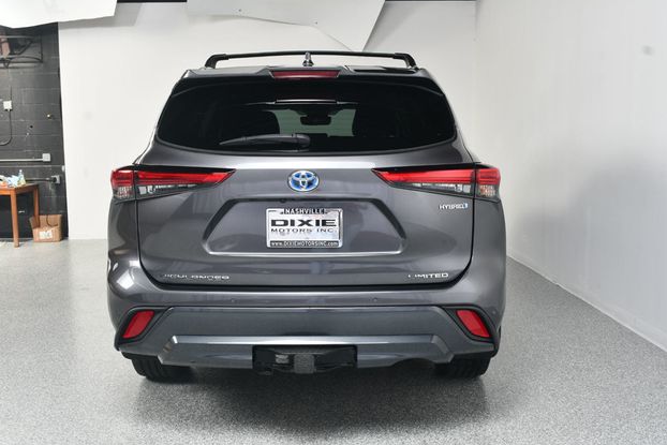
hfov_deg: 51.9
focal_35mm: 37
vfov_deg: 36.0
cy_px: 220
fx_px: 686
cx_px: 326
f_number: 8
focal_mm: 24
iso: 100
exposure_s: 1/160
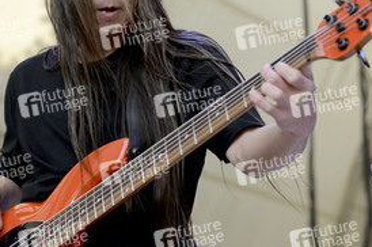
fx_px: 1393
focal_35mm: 135
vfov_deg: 10.1
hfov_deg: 15.2
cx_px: 153
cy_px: 68
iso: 1000
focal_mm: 82
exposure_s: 1/640
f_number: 4.5
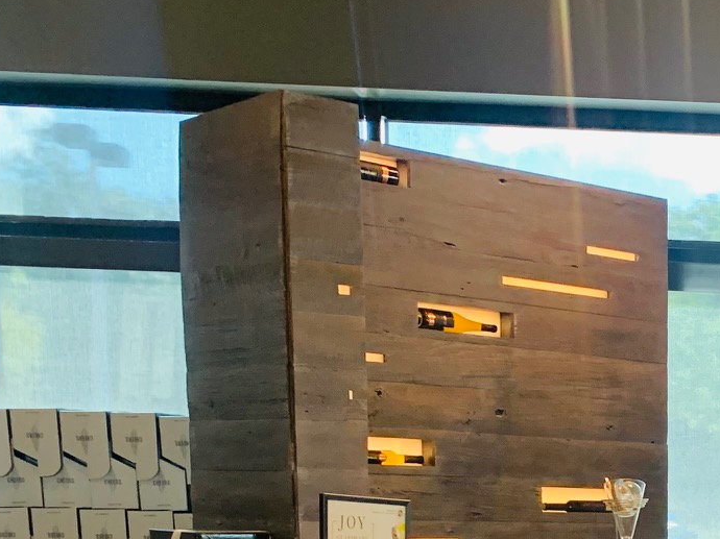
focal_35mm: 76
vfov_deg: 17.9
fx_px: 1580
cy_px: 727
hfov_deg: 23.4
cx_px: 875
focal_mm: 4.25
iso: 160
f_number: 1.8
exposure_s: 1/60
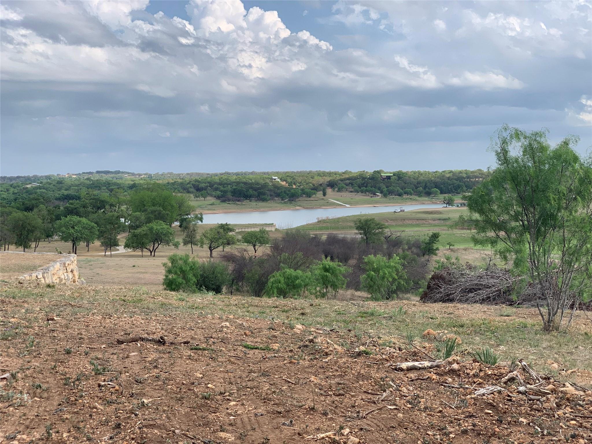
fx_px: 889
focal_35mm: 52
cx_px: 296
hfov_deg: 36.8
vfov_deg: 28.0
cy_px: 222
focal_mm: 6
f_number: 2.4
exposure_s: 1/209
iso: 16
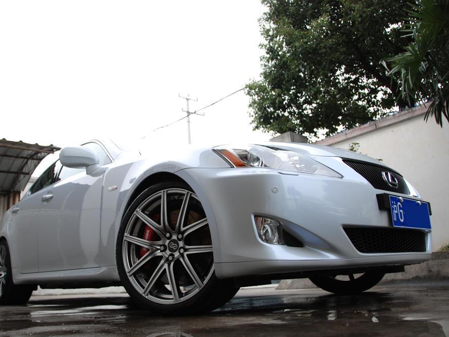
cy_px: 168
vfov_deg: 46.8
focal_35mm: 30
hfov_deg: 59.9
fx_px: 389
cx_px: 202
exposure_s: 1/400
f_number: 3.5
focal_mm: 18
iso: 400
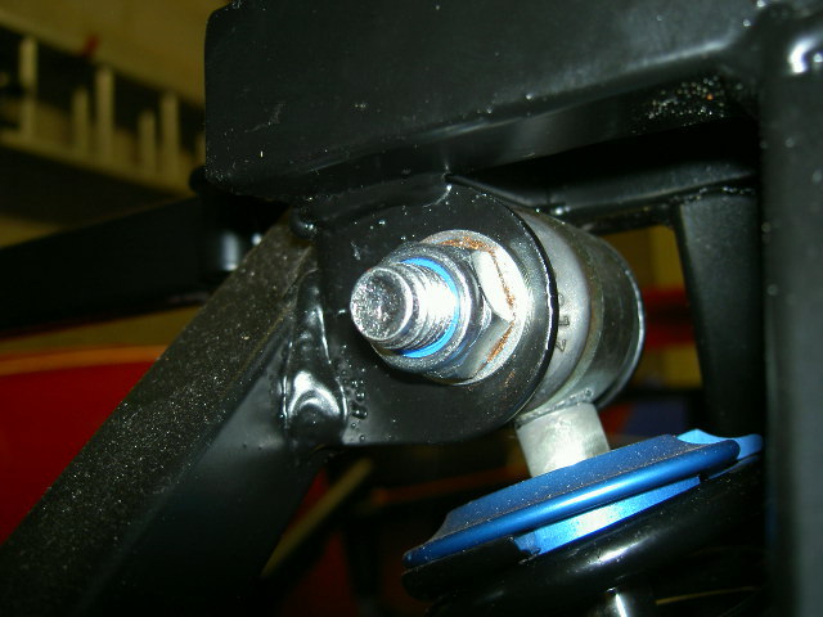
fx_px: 927
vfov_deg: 36.8
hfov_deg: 47.9
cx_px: 412
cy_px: 308
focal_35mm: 39
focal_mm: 8
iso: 100
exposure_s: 1/59.5
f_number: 2.8
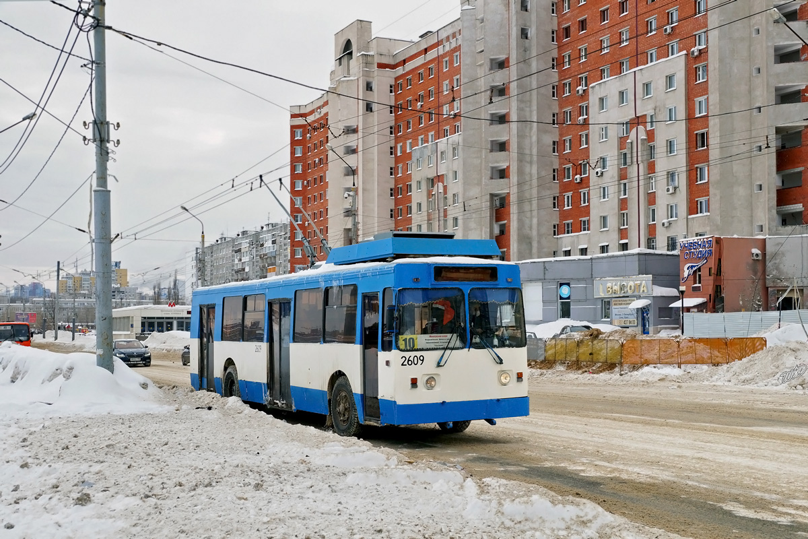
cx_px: 404
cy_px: 270
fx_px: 875
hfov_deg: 49.6
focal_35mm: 39
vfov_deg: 34.2
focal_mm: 26
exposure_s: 1/640
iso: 200
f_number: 7.1
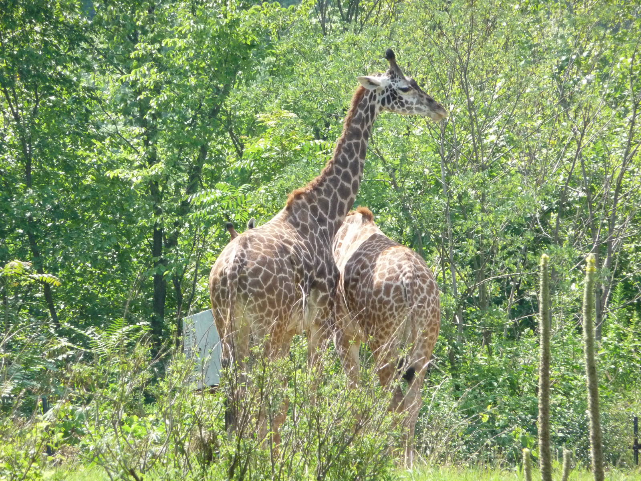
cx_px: 320
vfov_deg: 5.3
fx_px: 5185
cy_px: 240
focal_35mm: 280
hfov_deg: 7.1
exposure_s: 1/500
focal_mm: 47
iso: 400
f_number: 4.9
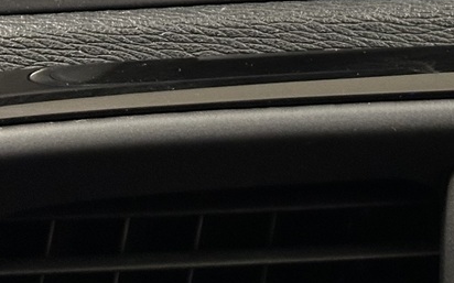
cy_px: -254
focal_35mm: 178
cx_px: 520
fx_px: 2201
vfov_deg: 7.1
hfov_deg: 11.6
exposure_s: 1/37
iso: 400
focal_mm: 6.86
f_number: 1.78
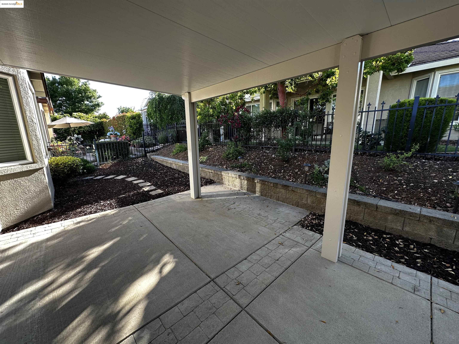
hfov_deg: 102.1
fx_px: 186
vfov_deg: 85.7
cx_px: 230
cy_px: 172
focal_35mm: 14
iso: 40
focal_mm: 2.22
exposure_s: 1/104
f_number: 2.2
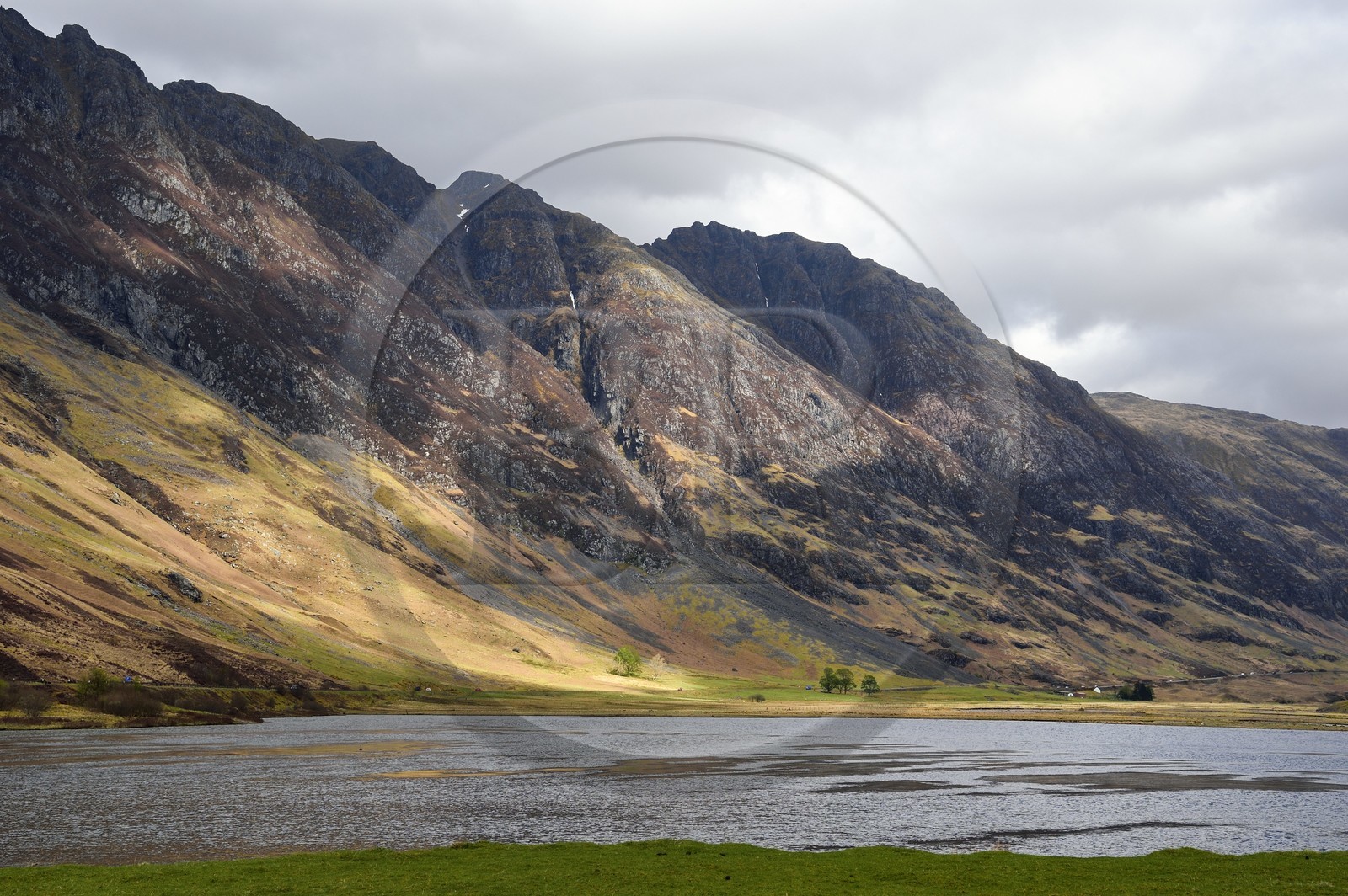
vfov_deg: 26.9
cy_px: 448
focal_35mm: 50
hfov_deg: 39.6
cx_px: 674
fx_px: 1871
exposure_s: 1/250
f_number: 13
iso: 200
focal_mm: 50
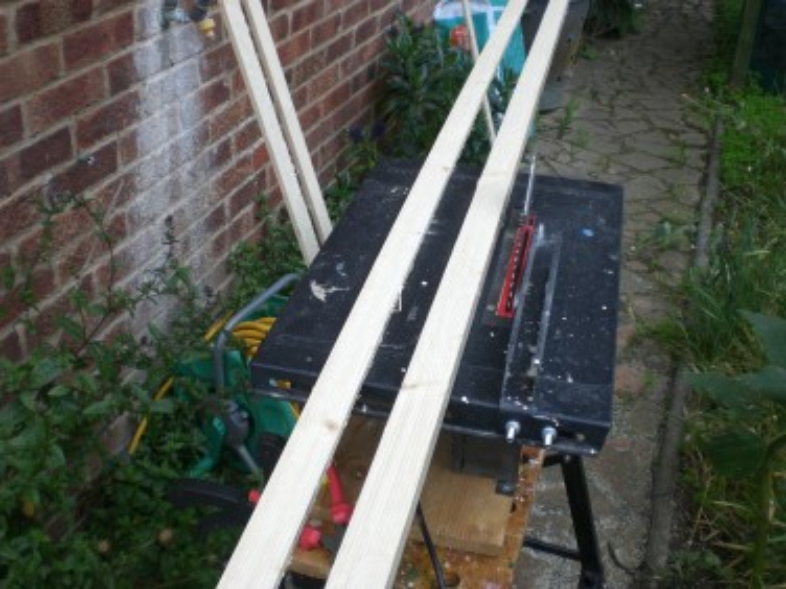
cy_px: 294
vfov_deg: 37.7
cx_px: 393
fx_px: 863
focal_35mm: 38
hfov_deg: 49.0
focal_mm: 6.3
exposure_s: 1/160
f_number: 3.1
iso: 50
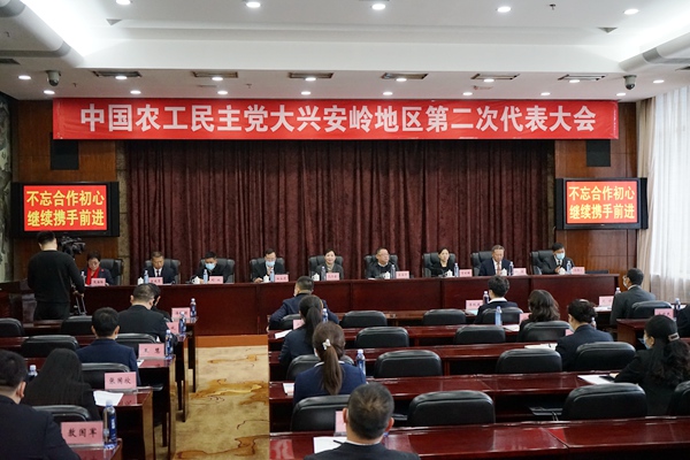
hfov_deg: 50.7
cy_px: 230
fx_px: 728
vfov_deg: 35.1
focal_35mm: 38
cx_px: 345
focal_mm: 38
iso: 5000
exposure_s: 1/160
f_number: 4
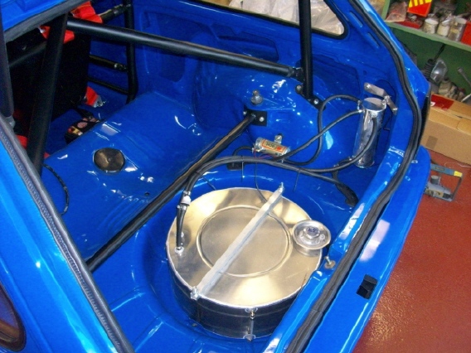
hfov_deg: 54.0
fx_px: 463
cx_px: 236
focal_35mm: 34
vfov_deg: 41.8
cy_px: 176
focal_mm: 5.7
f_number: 2.8
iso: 320
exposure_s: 1/60
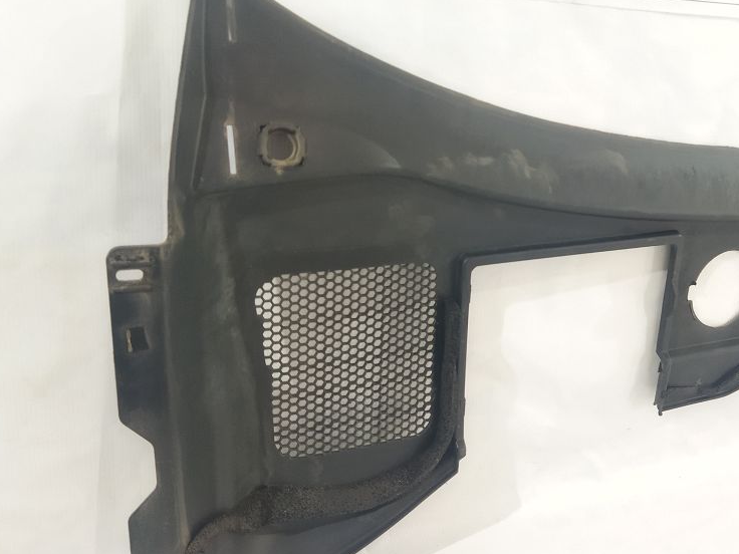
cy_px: 255
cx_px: 525
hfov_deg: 42.0
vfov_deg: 32.9
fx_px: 939
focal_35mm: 44
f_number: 1.79
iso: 322
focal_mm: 4.71
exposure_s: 1/50
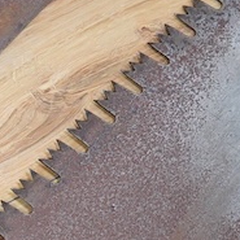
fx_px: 1828
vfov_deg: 7.5
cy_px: 223
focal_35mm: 233
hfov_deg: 7.1
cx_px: -298
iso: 2500
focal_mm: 30
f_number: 5.6
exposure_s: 1/160
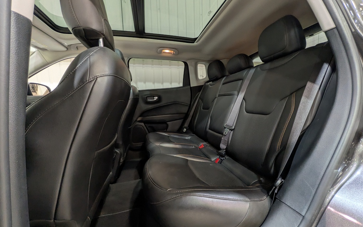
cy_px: 122
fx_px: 148
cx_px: 182
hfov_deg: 101.5
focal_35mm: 15
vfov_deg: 74.7
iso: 107
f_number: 2.2
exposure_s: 1/25
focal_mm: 1.83
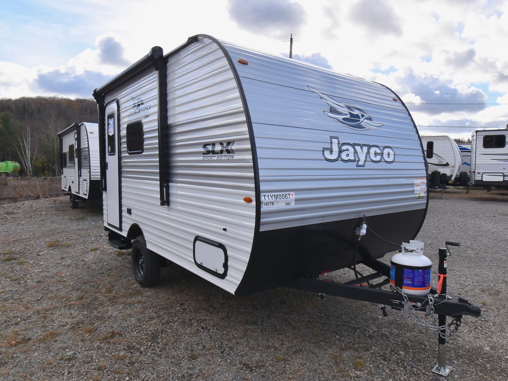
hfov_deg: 77.5
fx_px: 316
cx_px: 266
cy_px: 192
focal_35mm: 22
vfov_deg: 62.1
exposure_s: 1/320
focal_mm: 13
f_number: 9
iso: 200
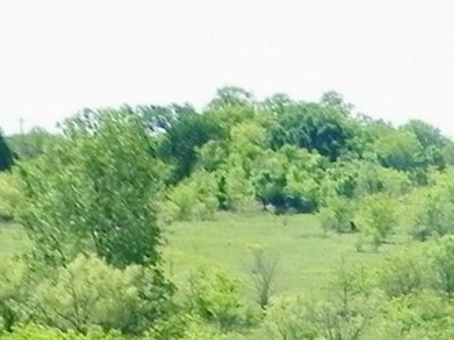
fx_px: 3394
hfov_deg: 7.4
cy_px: 911
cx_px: 859
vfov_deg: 5.5
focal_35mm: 259
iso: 80
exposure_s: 1/160
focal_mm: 8.1
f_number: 7.8
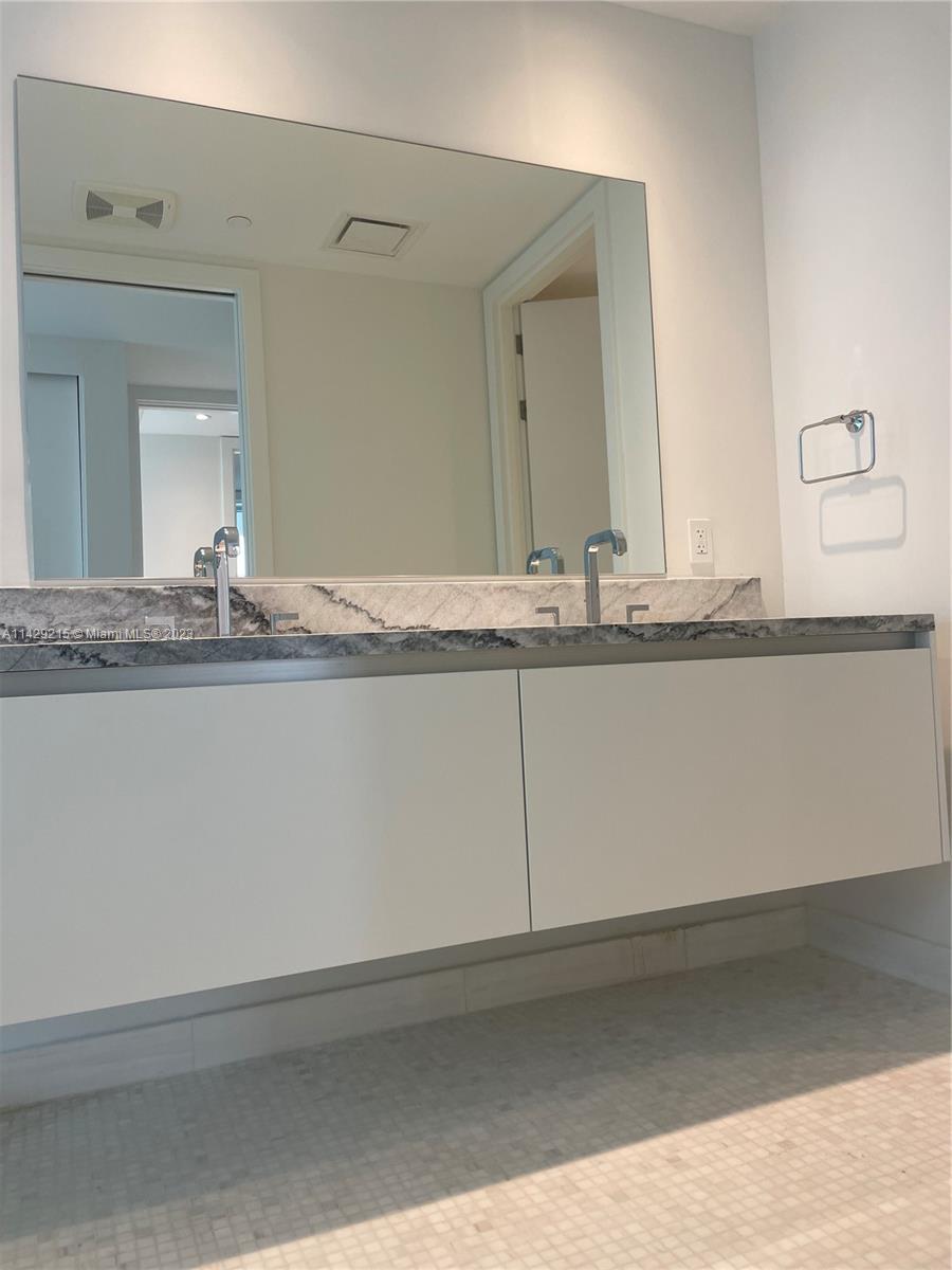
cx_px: 476
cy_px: 635
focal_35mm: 26
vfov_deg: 67.3
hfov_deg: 53.1
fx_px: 953
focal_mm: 4.2
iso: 50
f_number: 1.6
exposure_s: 1/120
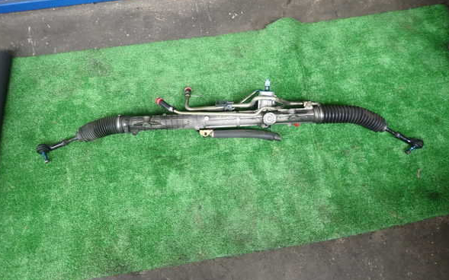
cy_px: 132
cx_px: 225
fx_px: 330
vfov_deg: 46.0
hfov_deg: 68.4
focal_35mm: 27
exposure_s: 1/125
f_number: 2
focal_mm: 4.5
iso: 200
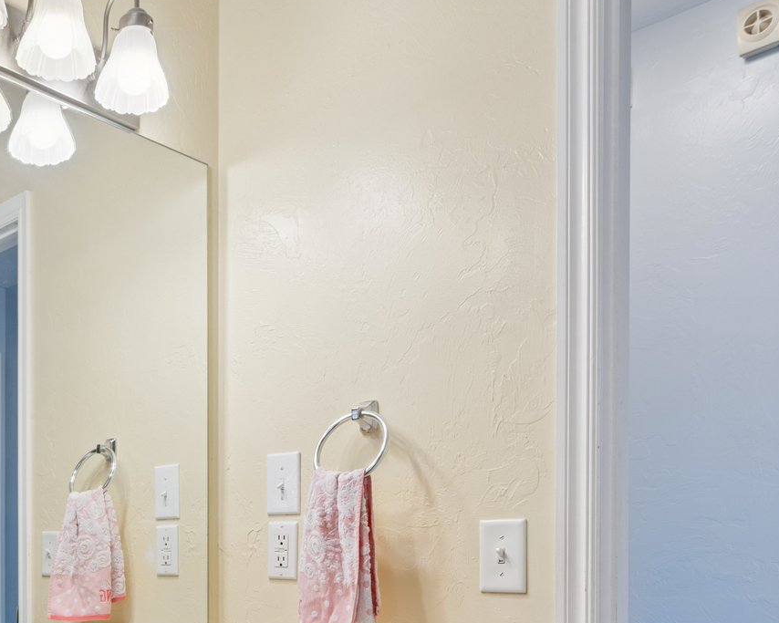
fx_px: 830
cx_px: 92
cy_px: 596
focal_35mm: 36
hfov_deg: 45.9
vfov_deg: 37.6
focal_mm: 16
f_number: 7.1
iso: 200
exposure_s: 1/13
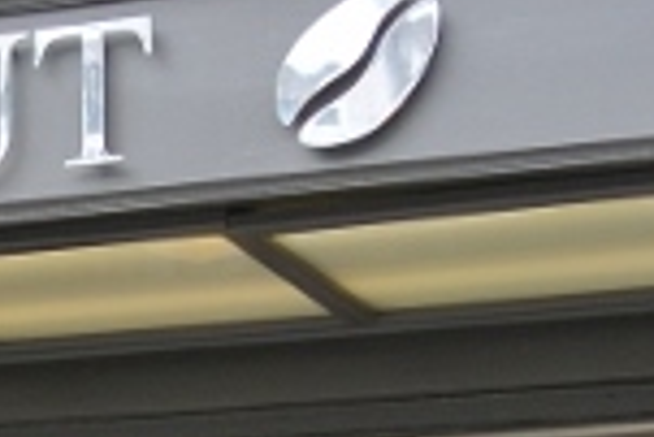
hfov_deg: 11.8
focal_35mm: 170
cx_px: -165
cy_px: 891
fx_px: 3091
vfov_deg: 7.7
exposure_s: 1/200
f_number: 3.8
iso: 200
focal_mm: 12.2
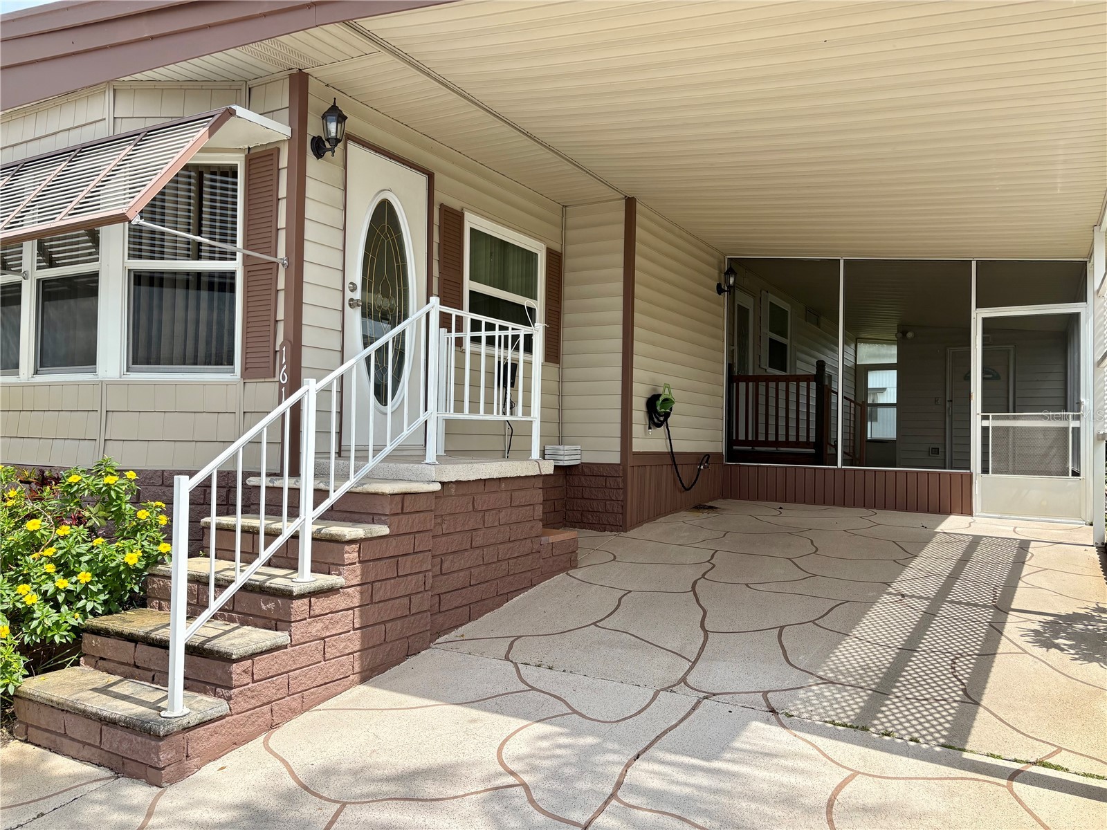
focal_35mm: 26
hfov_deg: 67.3
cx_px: 554
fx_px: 831
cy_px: 415
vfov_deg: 53.1
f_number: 1.6
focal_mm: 5.96
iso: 64
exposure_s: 1/1626
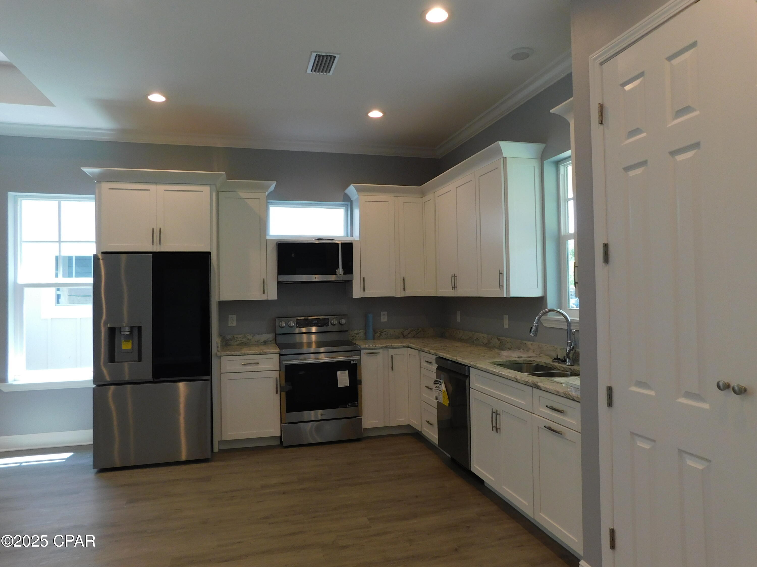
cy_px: 284
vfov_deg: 58.9
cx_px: 378
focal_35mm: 23
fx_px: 503
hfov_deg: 73.9
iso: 125
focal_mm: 4
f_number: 3
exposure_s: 1/60
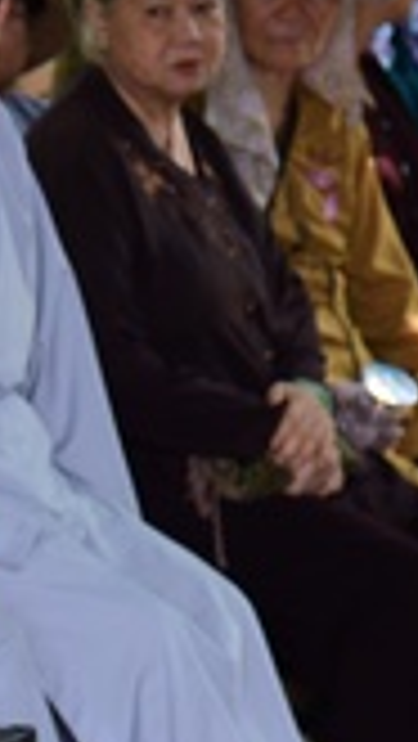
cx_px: -180
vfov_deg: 6.2
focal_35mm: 350
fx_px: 6886
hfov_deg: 3.5
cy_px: 382
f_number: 4
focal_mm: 85
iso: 320
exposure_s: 1/125
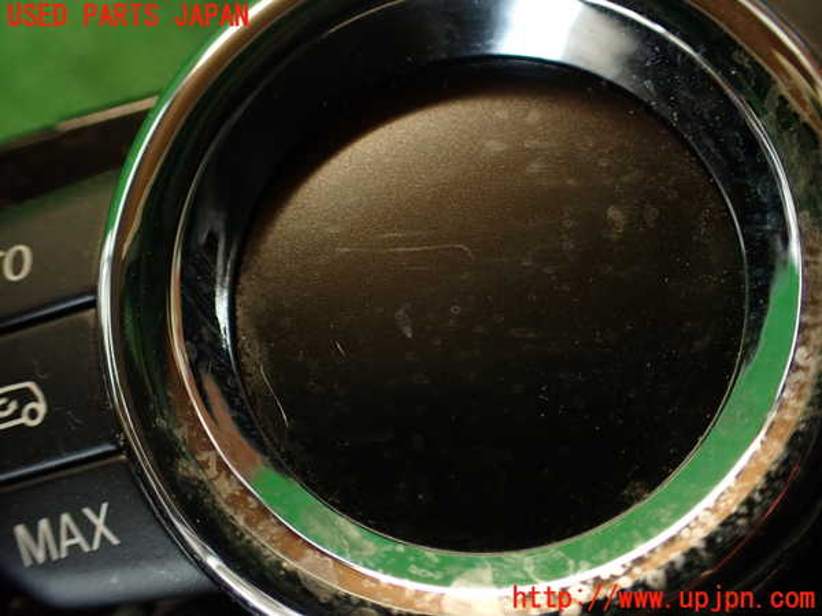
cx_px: 411
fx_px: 760
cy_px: 308
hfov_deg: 56.8
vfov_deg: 44.2
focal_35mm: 32
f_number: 2.4
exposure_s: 1/40
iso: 200
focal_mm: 5.79
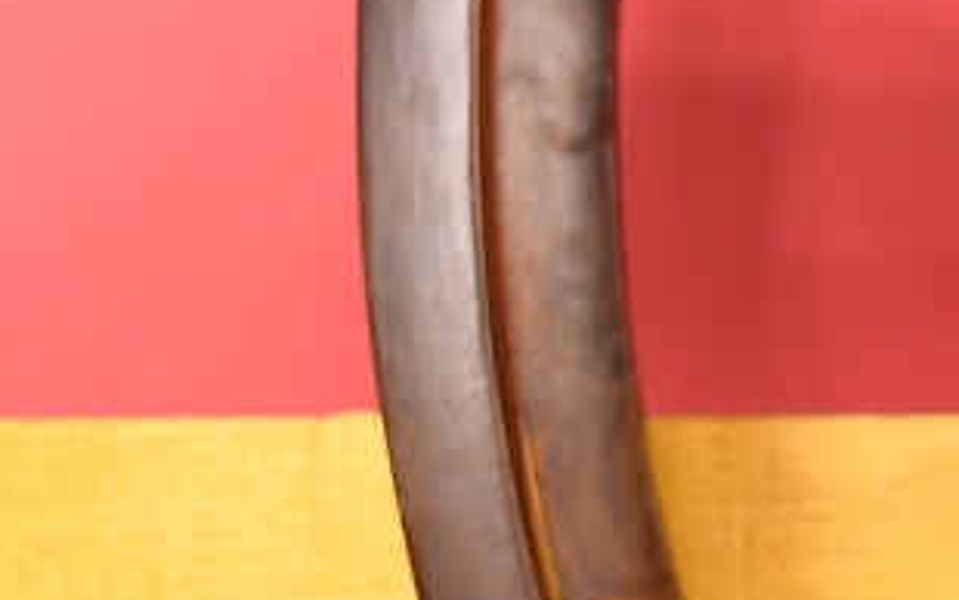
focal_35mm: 276
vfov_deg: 4.8
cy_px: 176
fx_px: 7216
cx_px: 3657
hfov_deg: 6.4
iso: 800
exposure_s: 1/200
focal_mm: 35
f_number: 4.5
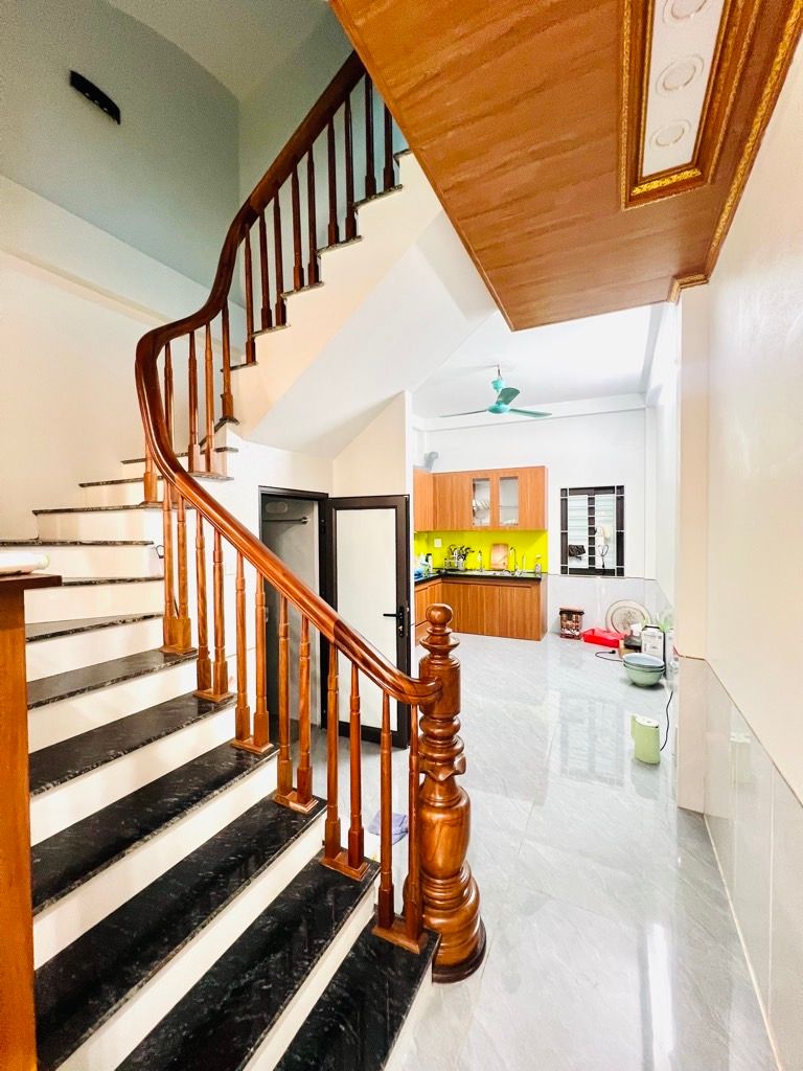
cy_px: 536
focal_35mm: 13
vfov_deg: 106.2
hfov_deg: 89.9
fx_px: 402
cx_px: 402
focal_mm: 1.57
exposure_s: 1/50
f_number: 1.8
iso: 160
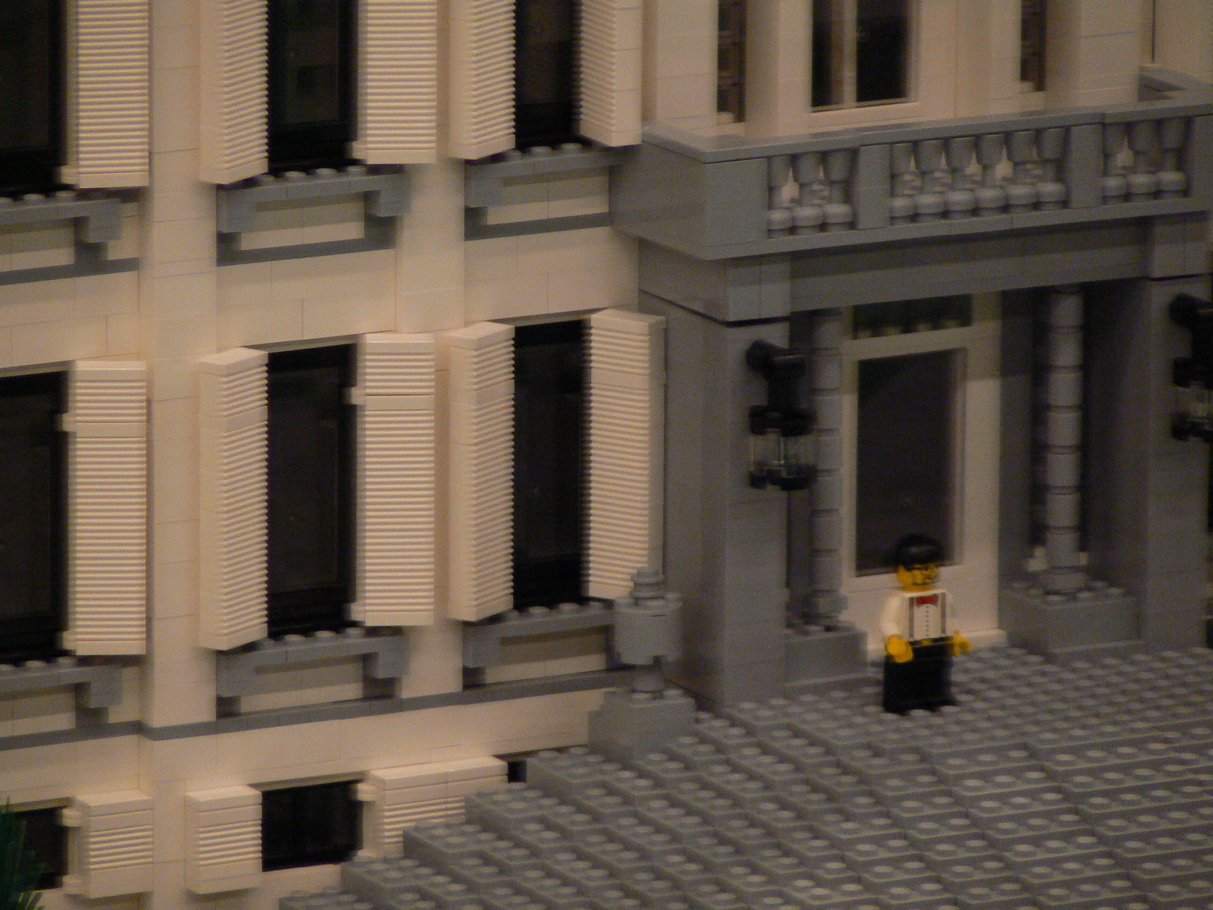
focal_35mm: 432
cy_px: 455
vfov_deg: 3.4
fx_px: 15138
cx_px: 606
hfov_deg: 4.6
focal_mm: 72
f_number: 3.3
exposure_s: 1/15
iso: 200
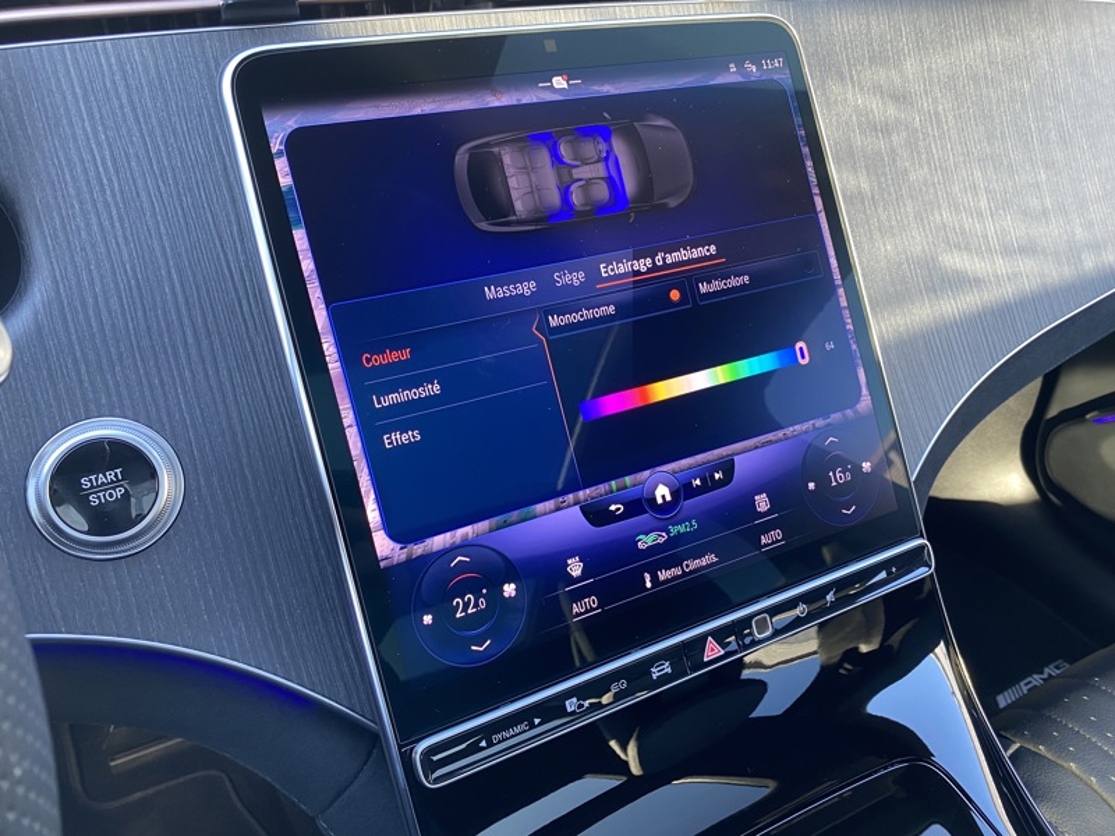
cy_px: 418
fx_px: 837
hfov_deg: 67.3
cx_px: 558
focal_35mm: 26
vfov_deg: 53.1
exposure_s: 1/54
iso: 80
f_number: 1.8
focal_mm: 4.25
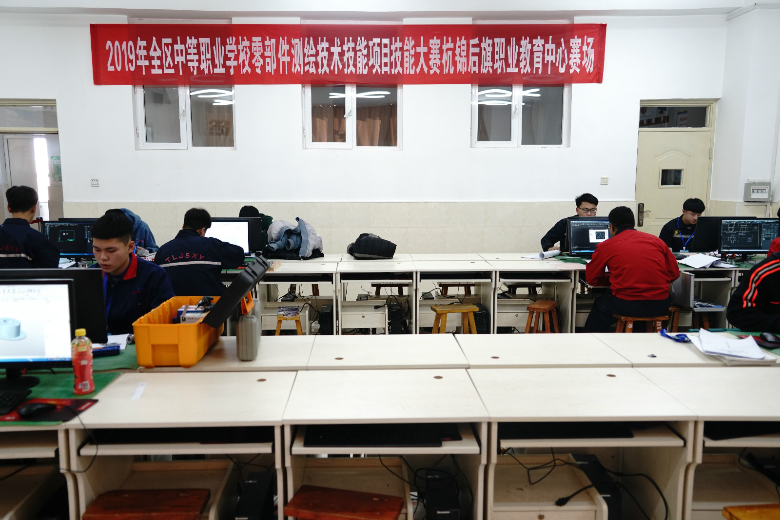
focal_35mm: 28
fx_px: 607
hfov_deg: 65.5
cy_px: 260
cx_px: 390
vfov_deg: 46.4
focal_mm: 28
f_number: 4
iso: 1000
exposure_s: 1/60
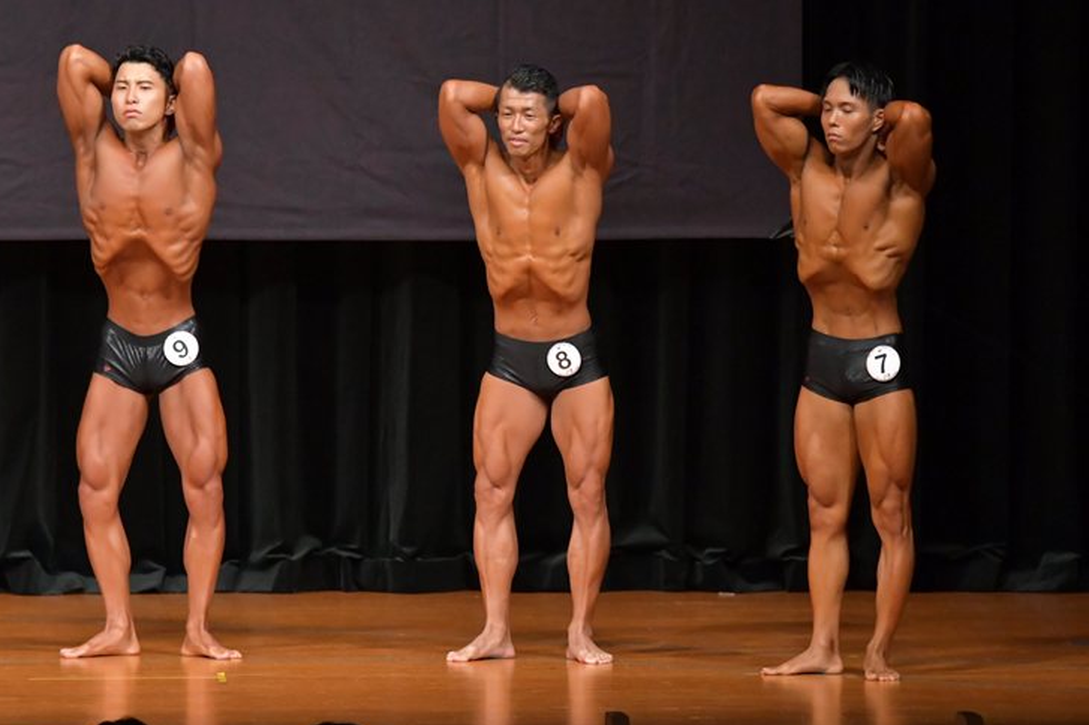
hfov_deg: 7.6
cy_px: 361
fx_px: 8224
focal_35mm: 272
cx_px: 519
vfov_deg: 5.0
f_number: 5.6
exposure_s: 1/400
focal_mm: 170
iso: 6400
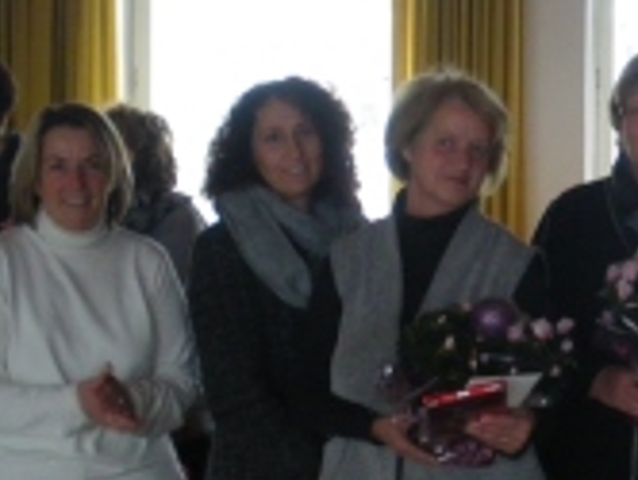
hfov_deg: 18.5
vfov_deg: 14.5
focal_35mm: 102
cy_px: 290
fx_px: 1883
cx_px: 703
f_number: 3.5
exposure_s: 1/50
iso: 320
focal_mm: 6.3
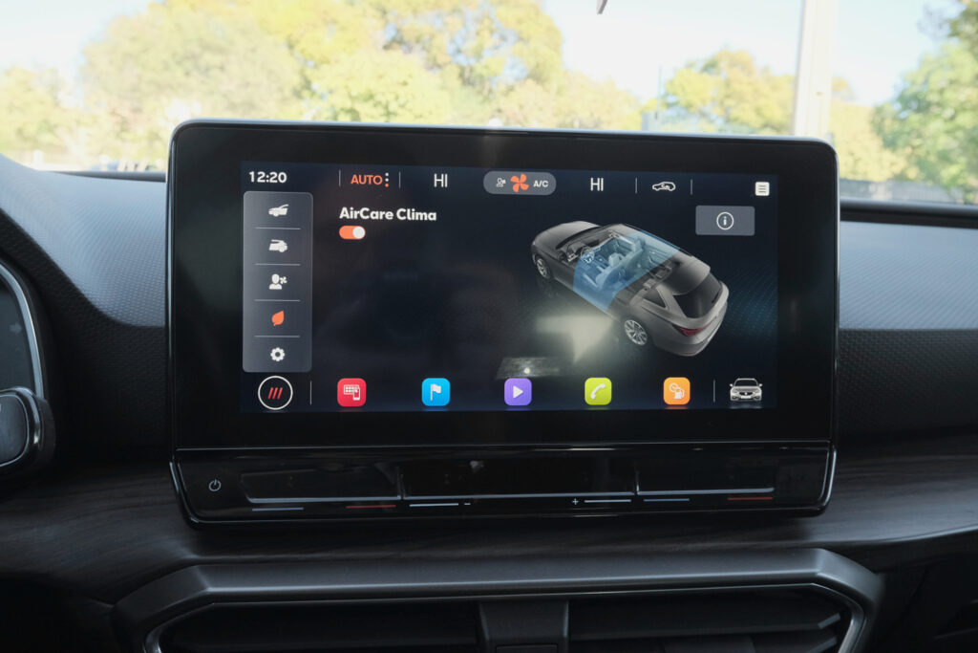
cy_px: 326
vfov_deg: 45.0
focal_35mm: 29
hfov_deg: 63.7
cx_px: 489
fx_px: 788
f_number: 9
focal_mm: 19.2
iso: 2000
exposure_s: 1/100
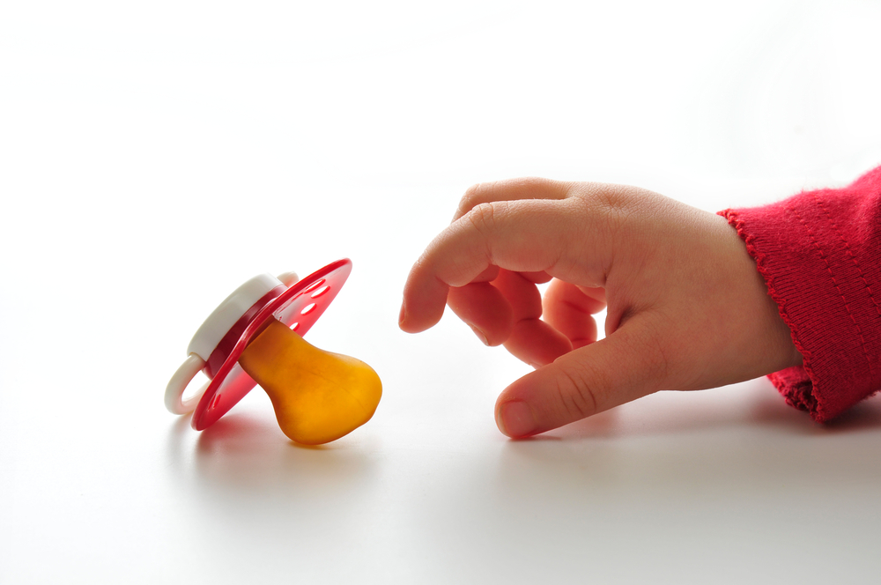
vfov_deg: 13.0
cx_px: 440
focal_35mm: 105
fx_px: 2566
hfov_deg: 19.5
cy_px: 292
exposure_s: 1/160
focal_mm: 70
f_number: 11
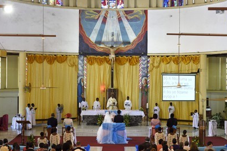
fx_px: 467
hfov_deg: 27.3
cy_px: 74
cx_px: 114
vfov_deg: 18.4
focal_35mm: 74
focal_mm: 70
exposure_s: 1/25
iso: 1600
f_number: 8
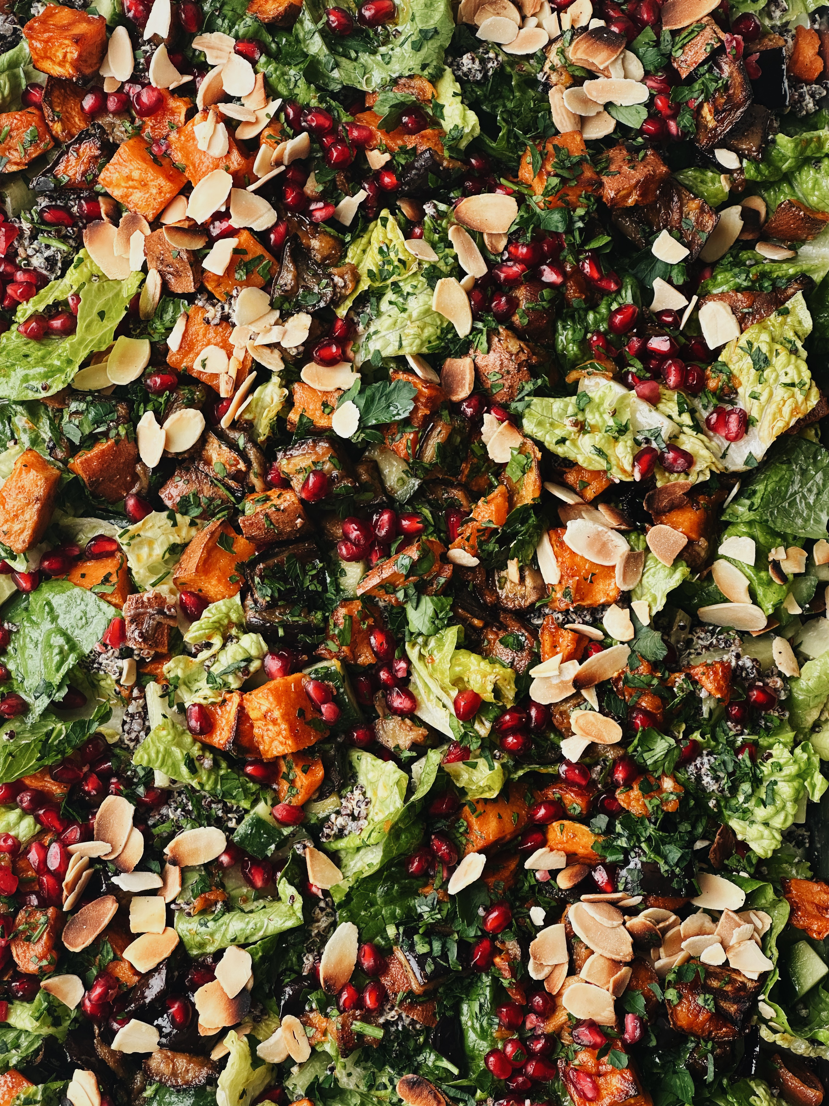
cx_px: 414
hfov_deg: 19.1
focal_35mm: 77
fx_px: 2459
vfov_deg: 25.3
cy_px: 553
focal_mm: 9
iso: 80
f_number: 2.8
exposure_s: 1/99
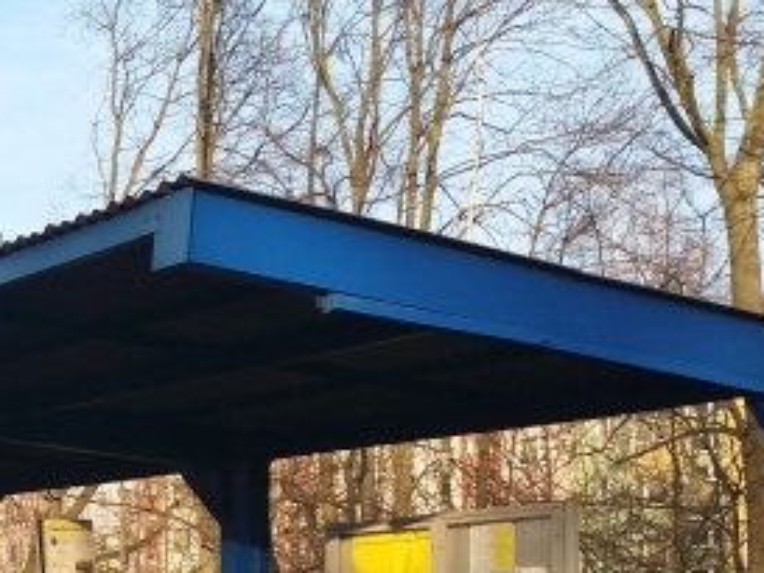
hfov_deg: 22.1
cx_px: -137
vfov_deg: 17.2
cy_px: 682
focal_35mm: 82
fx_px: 1811
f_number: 1.9
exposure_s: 1/501
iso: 64
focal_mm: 3.7
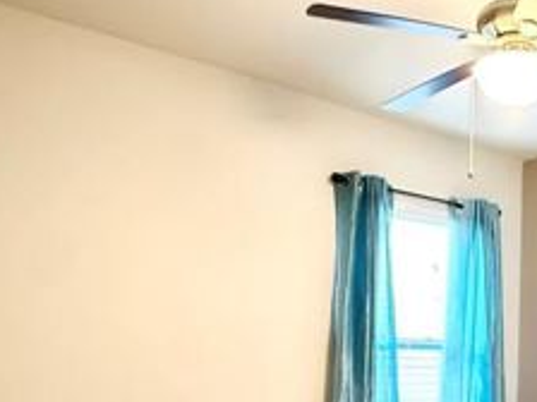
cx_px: 485
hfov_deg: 39.7
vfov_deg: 31.6
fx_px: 683
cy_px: 345
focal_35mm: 44
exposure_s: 1/30
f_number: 2.2
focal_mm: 2.22
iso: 2000
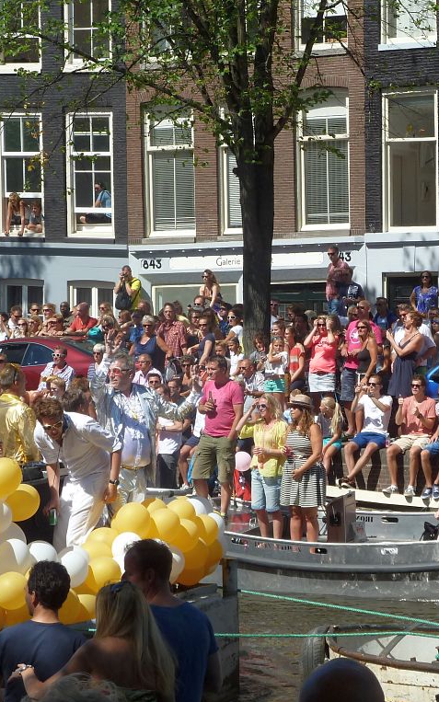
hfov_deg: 11.8
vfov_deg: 18.8
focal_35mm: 111
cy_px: 351
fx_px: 2124
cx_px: 347
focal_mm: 12.8
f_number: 4.5
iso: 80
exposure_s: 1/400
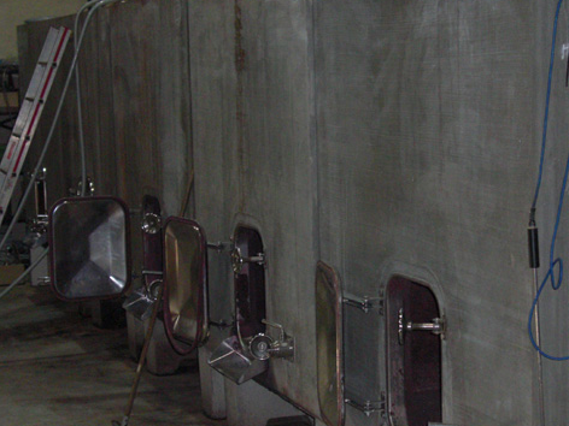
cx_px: 391
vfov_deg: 17.6
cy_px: 227
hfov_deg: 23.2
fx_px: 1381
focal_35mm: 84
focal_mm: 10.8
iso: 200
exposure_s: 1/30
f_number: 3.8
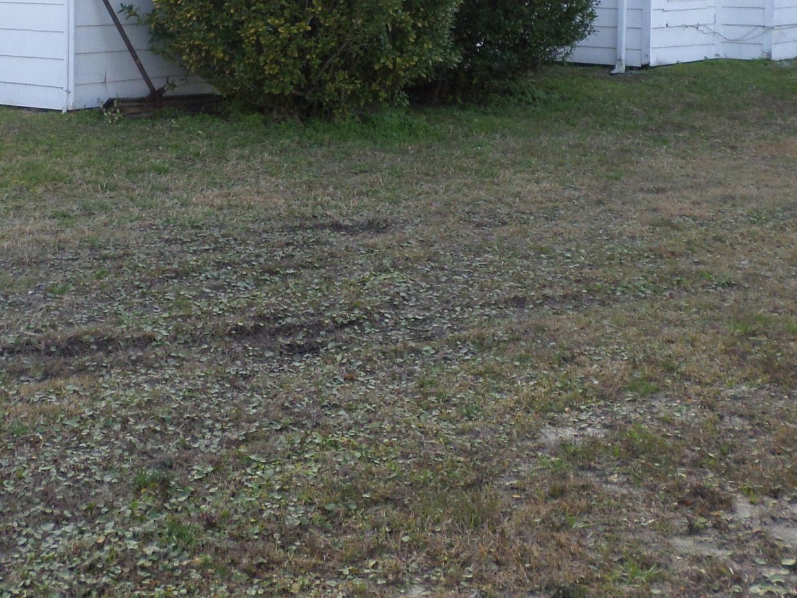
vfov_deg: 23.2
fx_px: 1404
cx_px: 317
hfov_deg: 31.6
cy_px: 20
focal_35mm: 61
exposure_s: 1/350
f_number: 2.5
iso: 80
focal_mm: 4.5
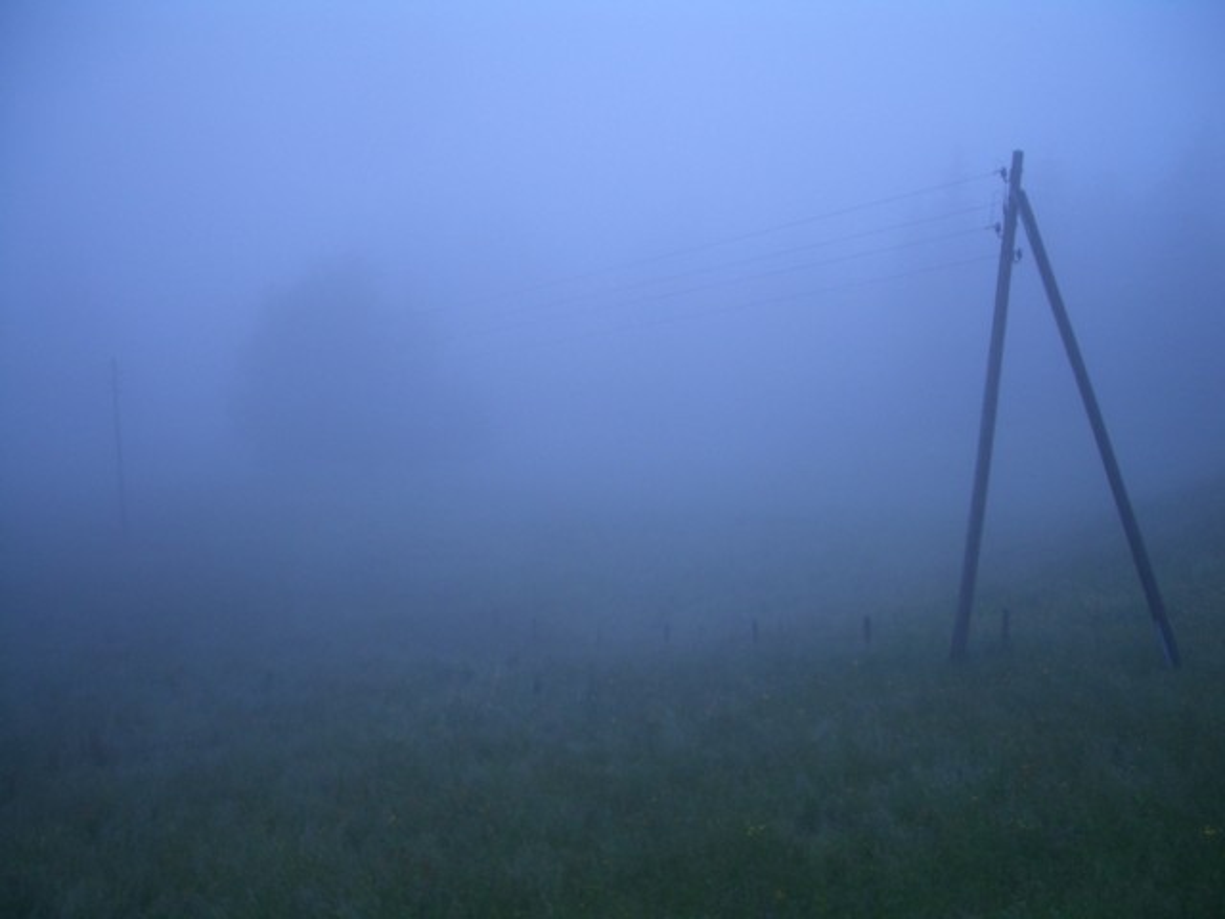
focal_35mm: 35
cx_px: 612
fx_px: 1239
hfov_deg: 52.6
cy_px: 460
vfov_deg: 40.7
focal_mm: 5.8
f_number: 2.6
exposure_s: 1/640
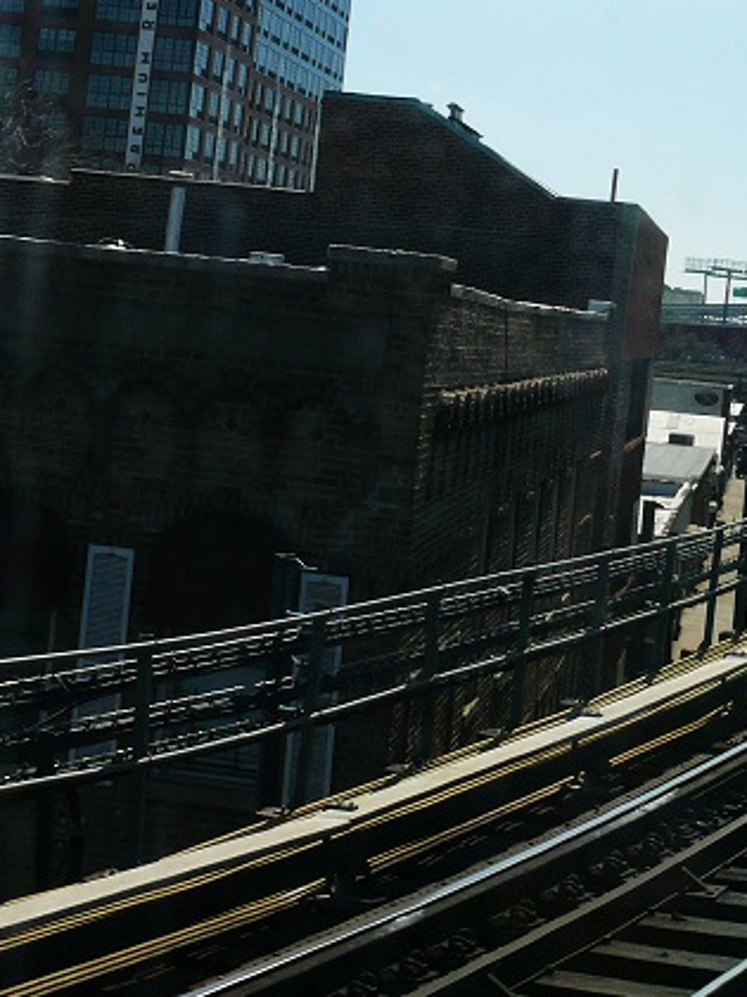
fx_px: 1957
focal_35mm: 68
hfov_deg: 20.9
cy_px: 287
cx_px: 740
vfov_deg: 28.3
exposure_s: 1/640
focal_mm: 7.4
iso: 100
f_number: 5.6
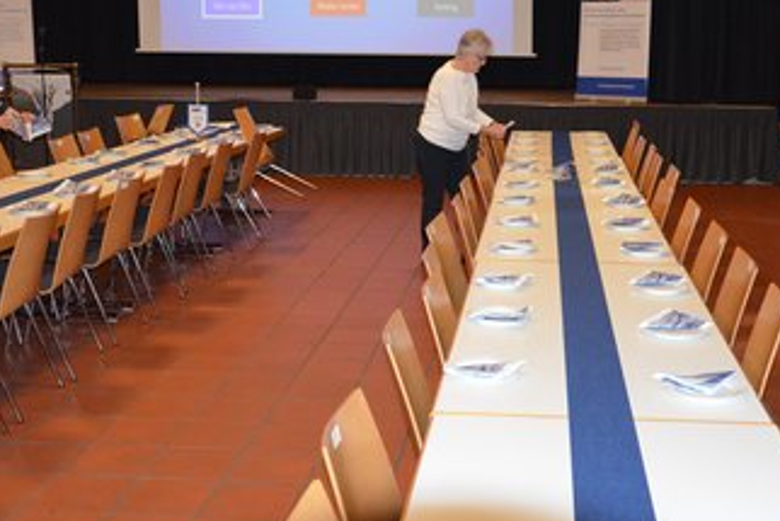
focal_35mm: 54
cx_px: 442
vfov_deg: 25.1
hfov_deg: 37.0
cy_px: 194
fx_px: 1164
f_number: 4
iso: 3200
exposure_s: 1/60
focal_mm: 25
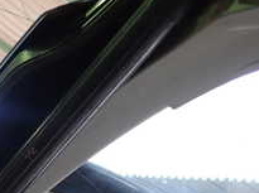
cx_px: -10
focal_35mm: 88
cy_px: 209
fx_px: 657
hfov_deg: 21.4
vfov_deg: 16.3
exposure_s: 1/30
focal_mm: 5.4
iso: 200
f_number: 2.3
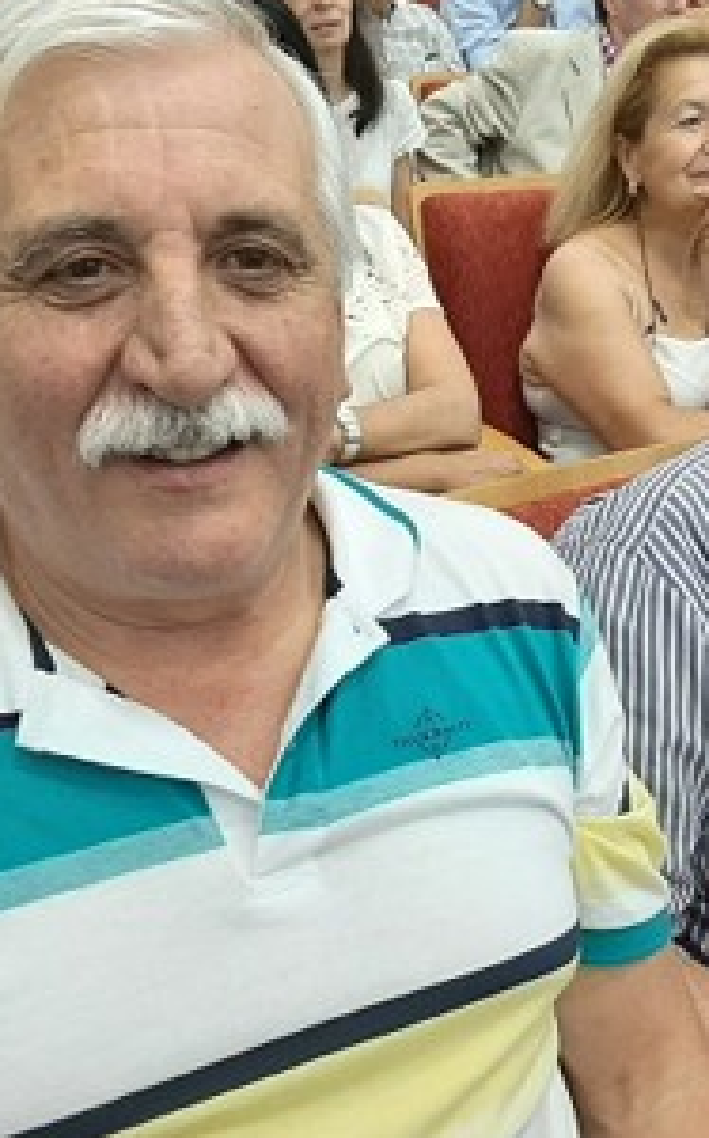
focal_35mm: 46
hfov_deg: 27.9
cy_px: 609
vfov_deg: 43.5
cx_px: 387
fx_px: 1425
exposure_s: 1/25
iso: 160
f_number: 1.7
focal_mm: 3.93
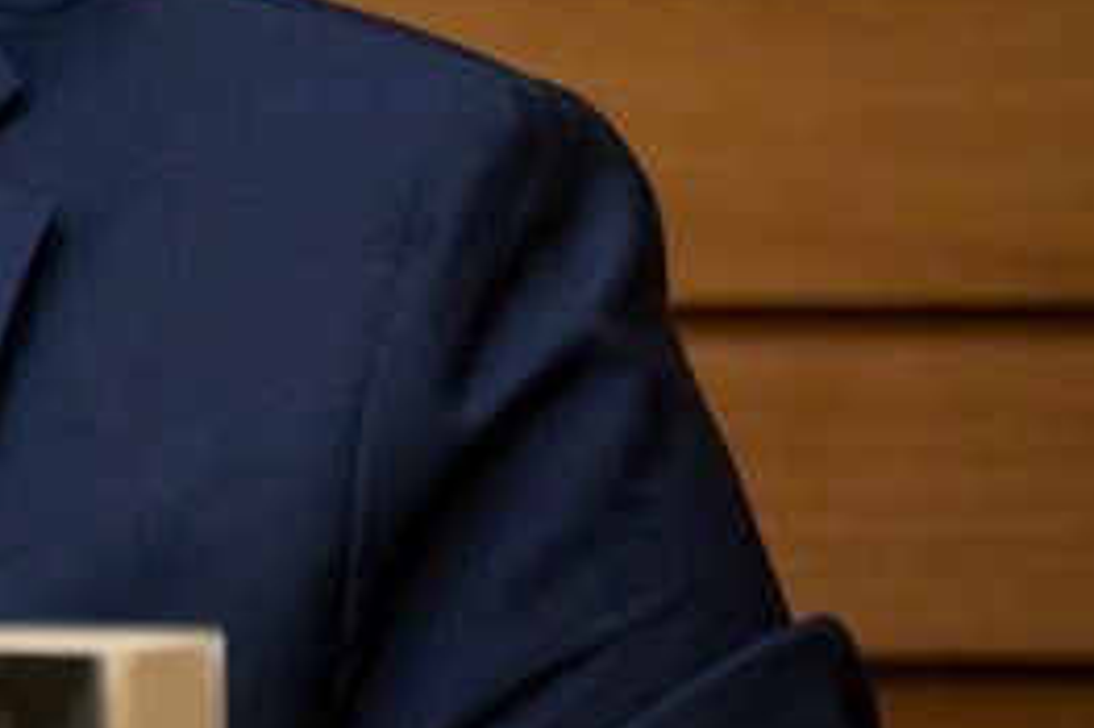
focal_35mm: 913
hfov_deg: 2.3
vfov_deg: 1.5
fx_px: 27727
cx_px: -503
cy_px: -277
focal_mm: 300
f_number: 5.6
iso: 2500
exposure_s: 1/160
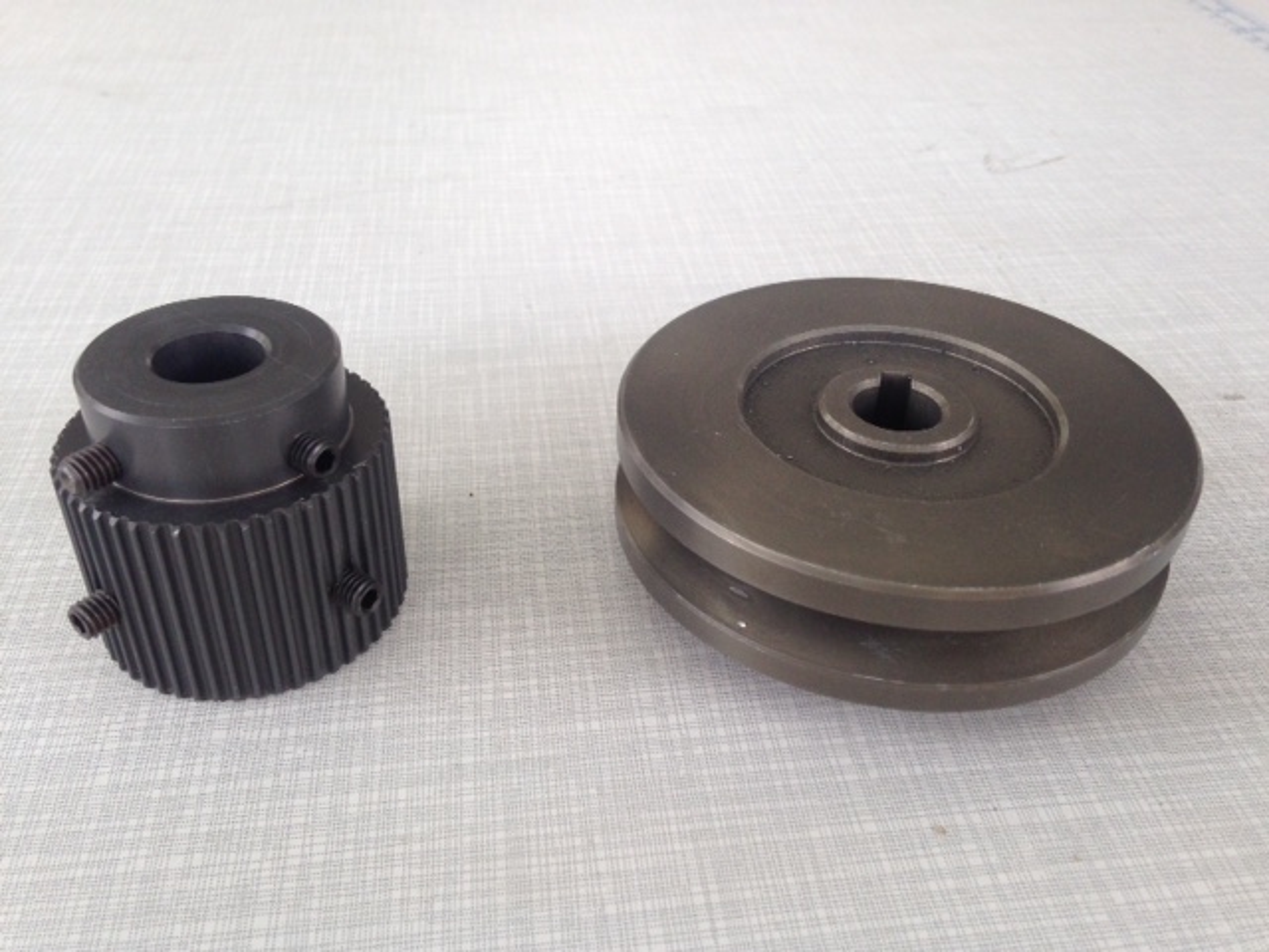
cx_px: 634
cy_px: 476
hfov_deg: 55.4
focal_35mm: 33
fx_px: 1210
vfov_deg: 42.9
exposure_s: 1/120
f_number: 2.4
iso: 80
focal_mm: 4.12
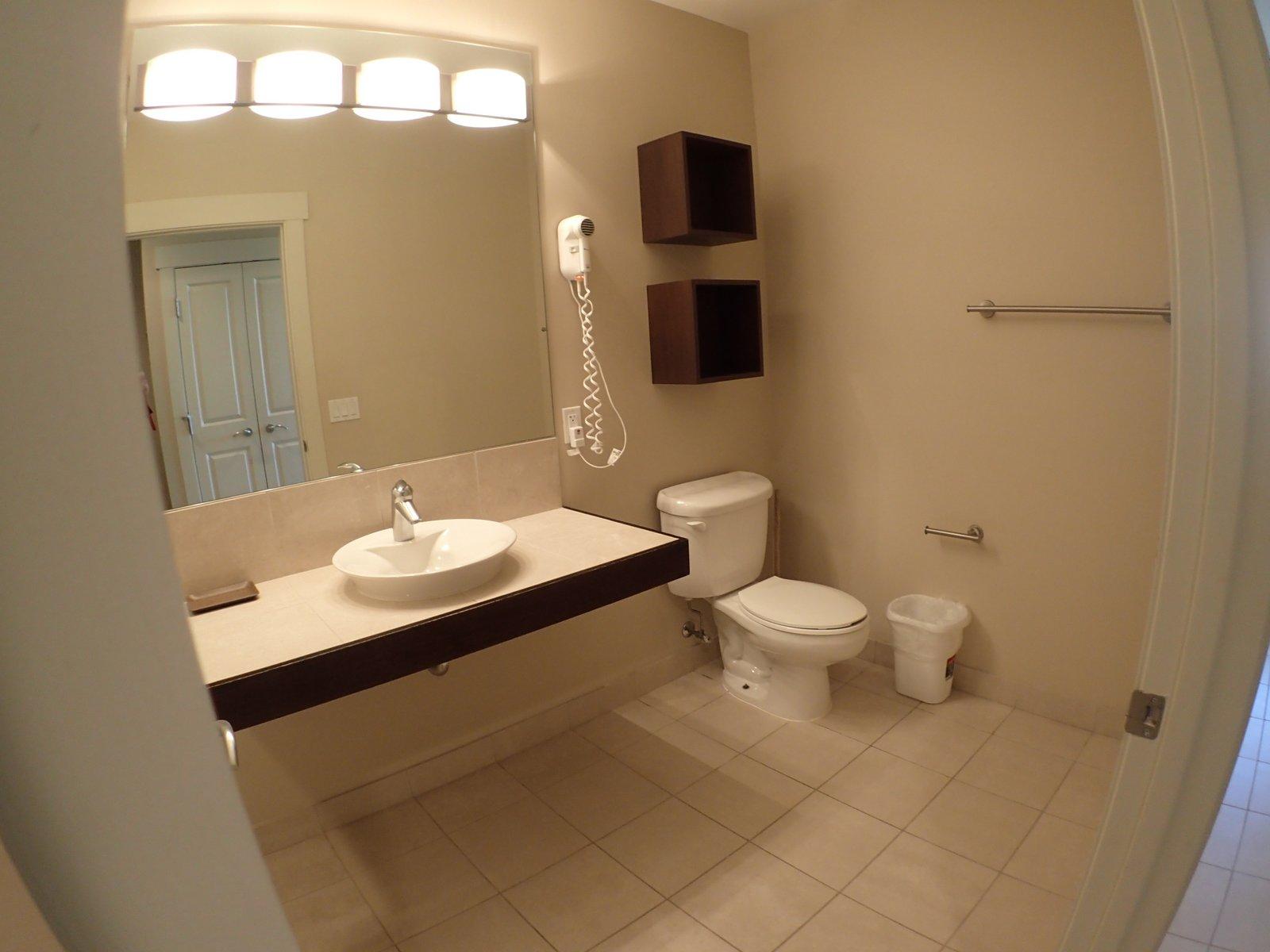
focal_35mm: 25
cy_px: 476
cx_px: 635
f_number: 2
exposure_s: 1/40
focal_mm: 4.5
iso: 200
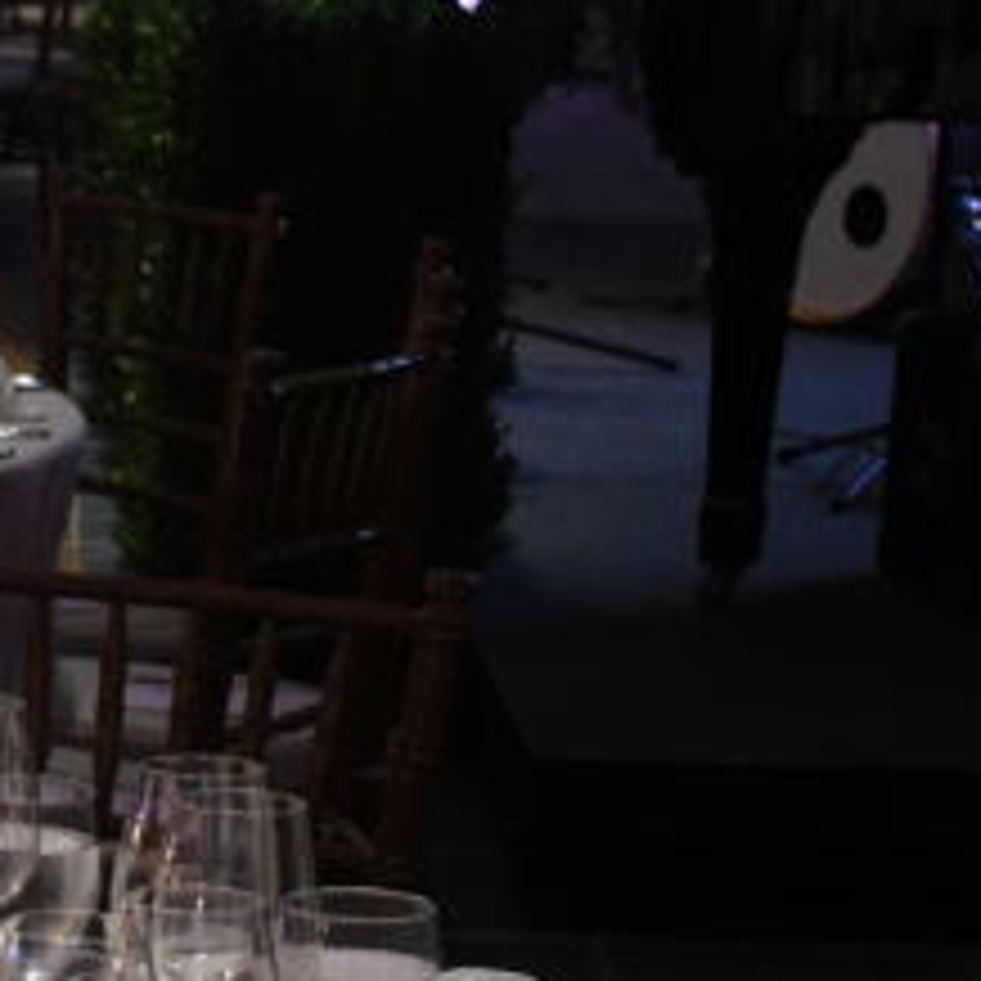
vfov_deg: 9.7
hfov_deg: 9.3
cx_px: -864
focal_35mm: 179
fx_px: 5739
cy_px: 909
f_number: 9
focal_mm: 34
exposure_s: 1/20
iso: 2000
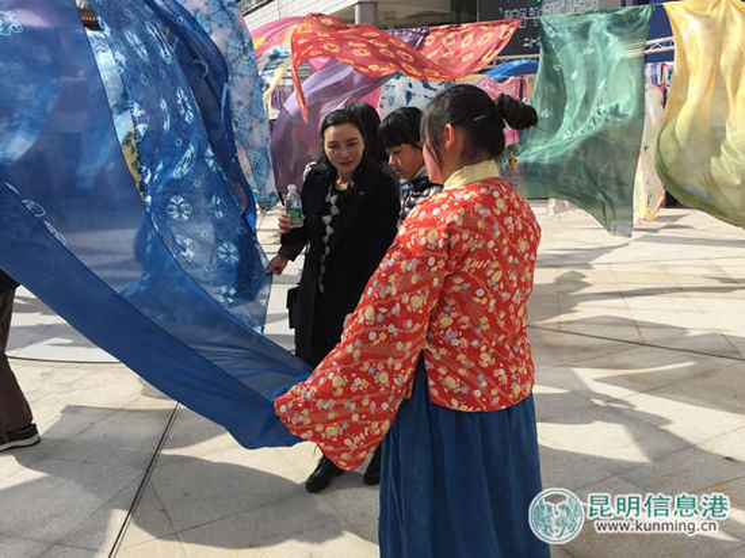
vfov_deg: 48.2
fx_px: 624
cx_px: 372
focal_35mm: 29
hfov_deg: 61.7
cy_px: 279
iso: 32
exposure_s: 1/2083
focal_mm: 4.15
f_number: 2.2
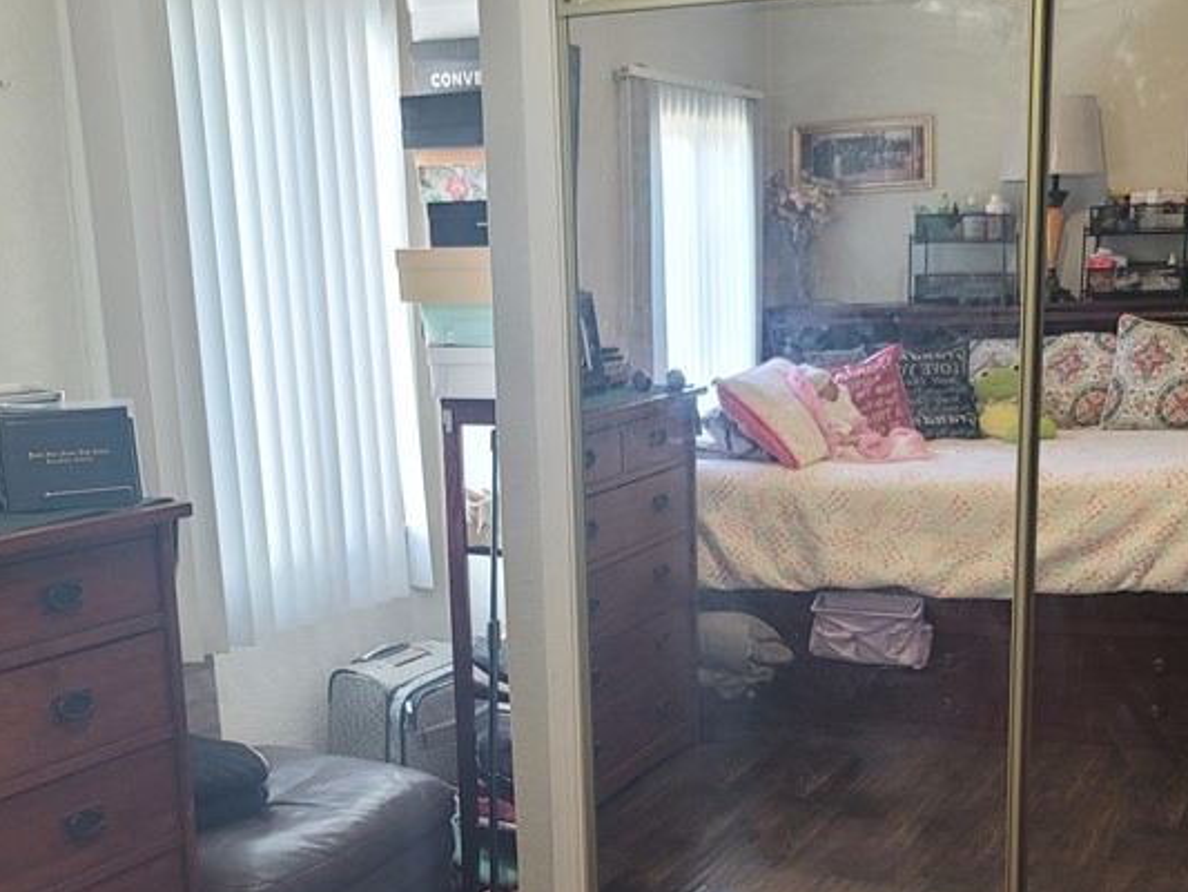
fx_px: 1648
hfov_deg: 39.6
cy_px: 633
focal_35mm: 48
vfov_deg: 29.9
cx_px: 635
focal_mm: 7
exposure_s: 1/60
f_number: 1.8
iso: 160
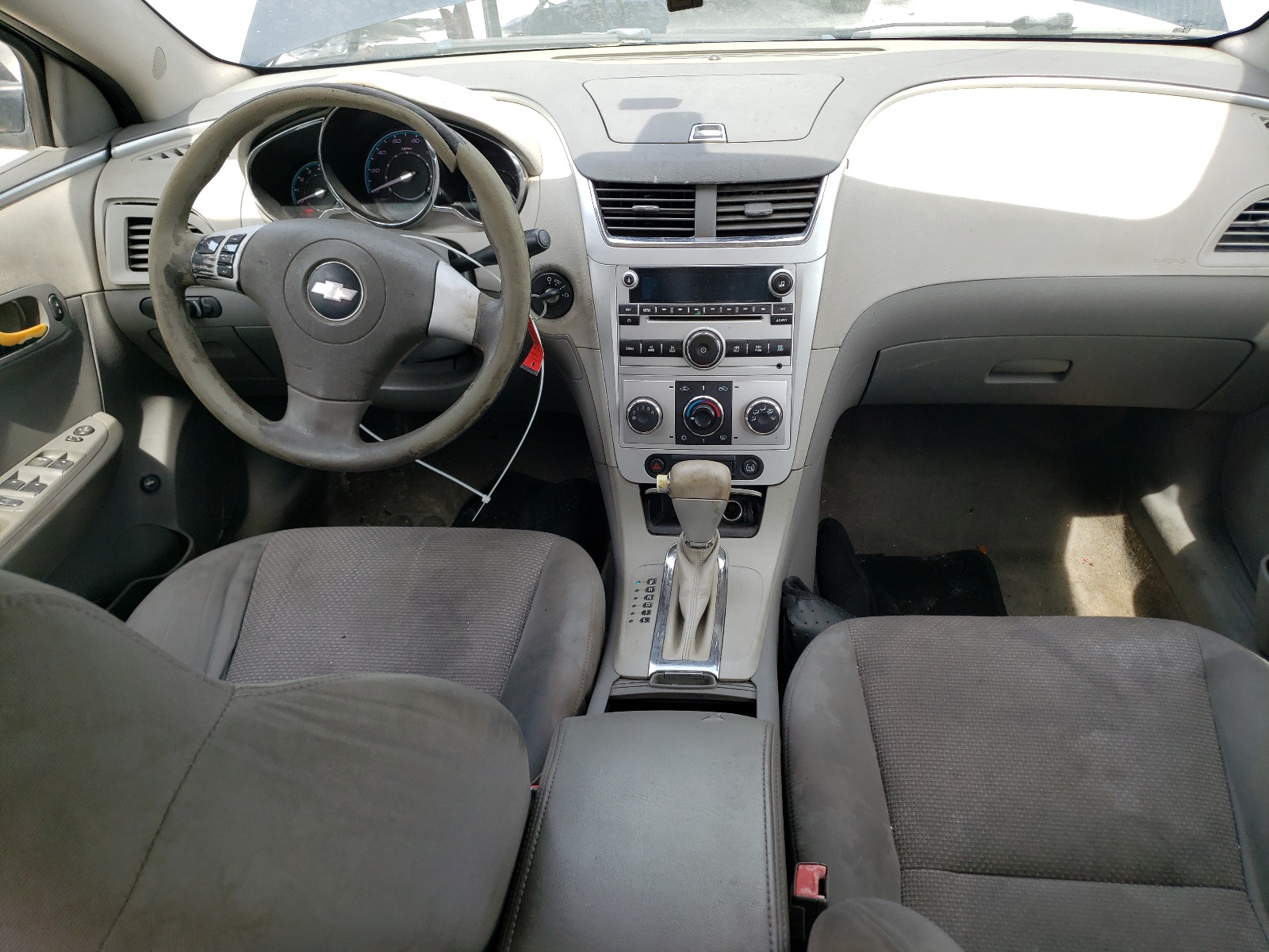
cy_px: 476
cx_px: 634
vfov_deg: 53.1
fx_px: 953
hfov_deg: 67.3
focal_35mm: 26
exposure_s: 1/370
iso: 50
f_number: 1.5
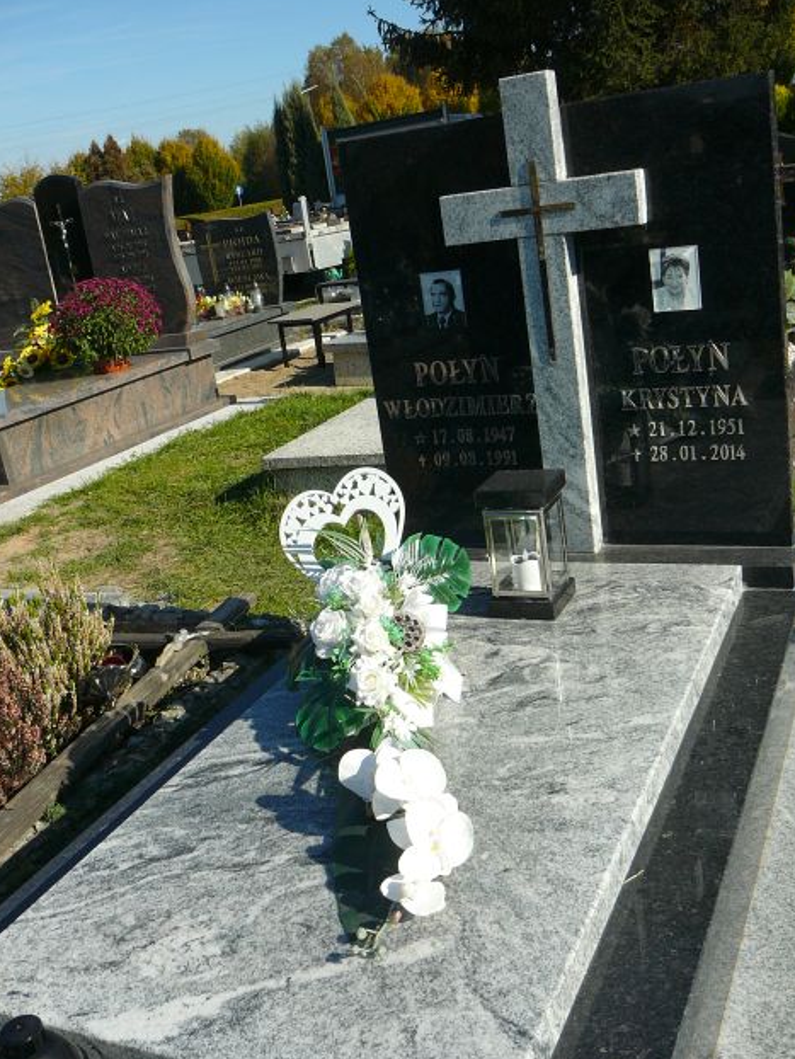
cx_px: 403
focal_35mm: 36
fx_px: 1102
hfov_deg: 39.7
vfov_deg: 51.3
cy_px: 530
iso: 80
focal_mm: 5.2
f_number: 5
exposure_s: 1/500
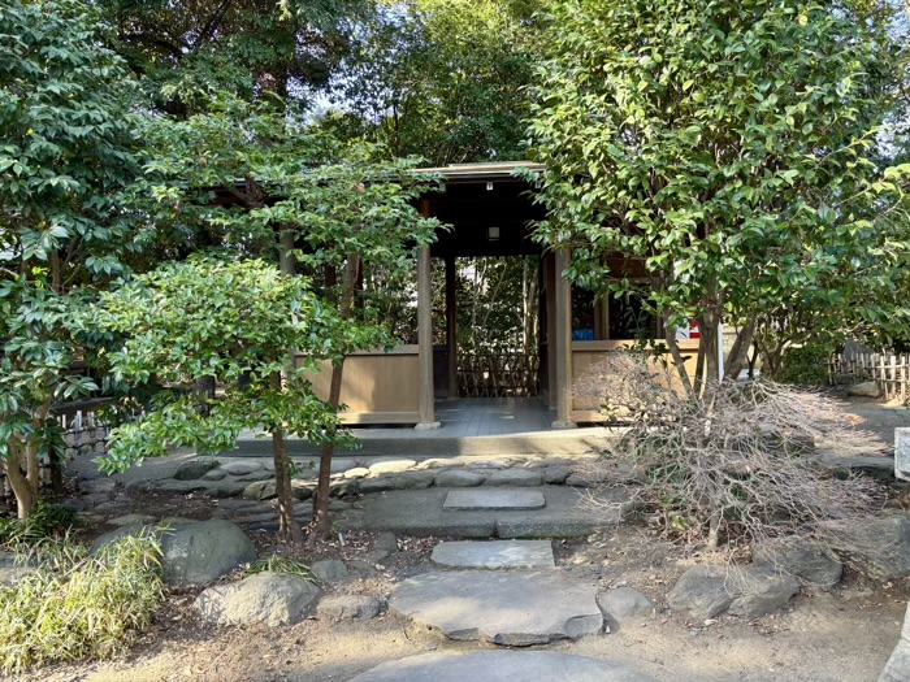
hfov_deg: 67.3
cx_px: 455
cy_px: 341
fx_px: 683
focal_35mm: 26
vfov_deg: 53.1
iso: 64
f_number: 1.6
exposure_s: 1/121
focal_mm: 5.96
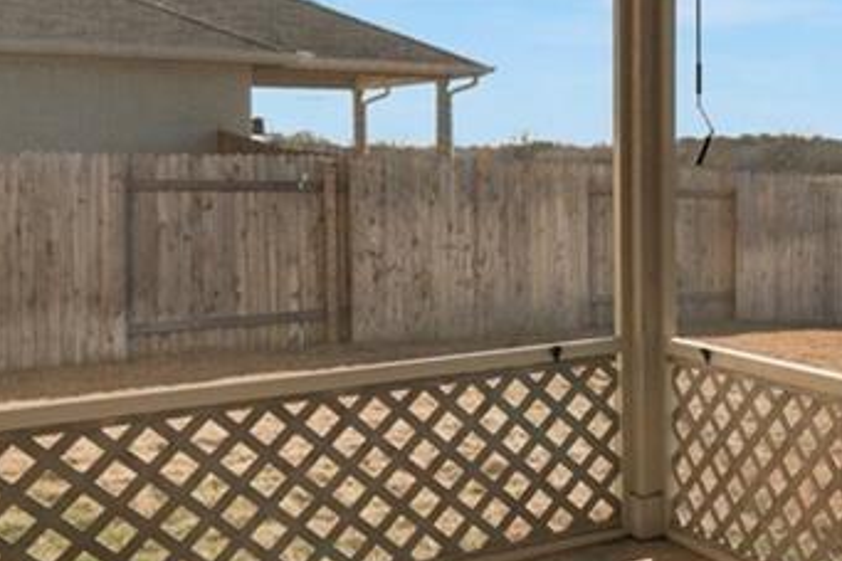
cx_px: 889
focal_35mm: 48
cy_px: 126
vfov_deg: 27.6
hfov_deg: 36.0
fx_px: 1122
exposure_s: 1/400
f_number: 8
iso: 500
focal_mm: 16
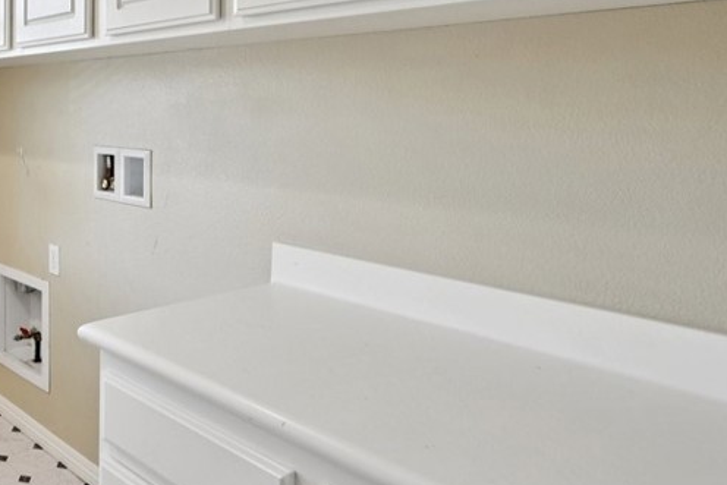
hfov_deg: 49.7
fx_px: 667
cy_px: 114
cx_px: 48
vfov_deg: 38.8
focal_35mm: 33
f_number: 8
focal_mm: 16
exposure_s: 1/20
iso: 400
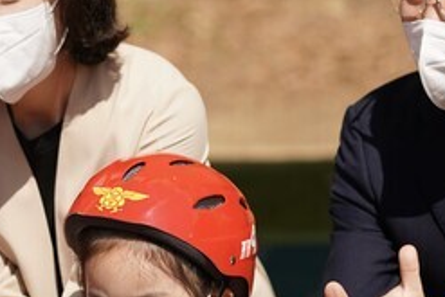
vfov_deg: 8.1
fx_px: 2103
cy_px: 180
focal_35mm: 170
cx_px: 234
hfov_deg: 12.1
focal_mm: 70
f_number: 2.8
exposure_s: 1/2000
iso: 100
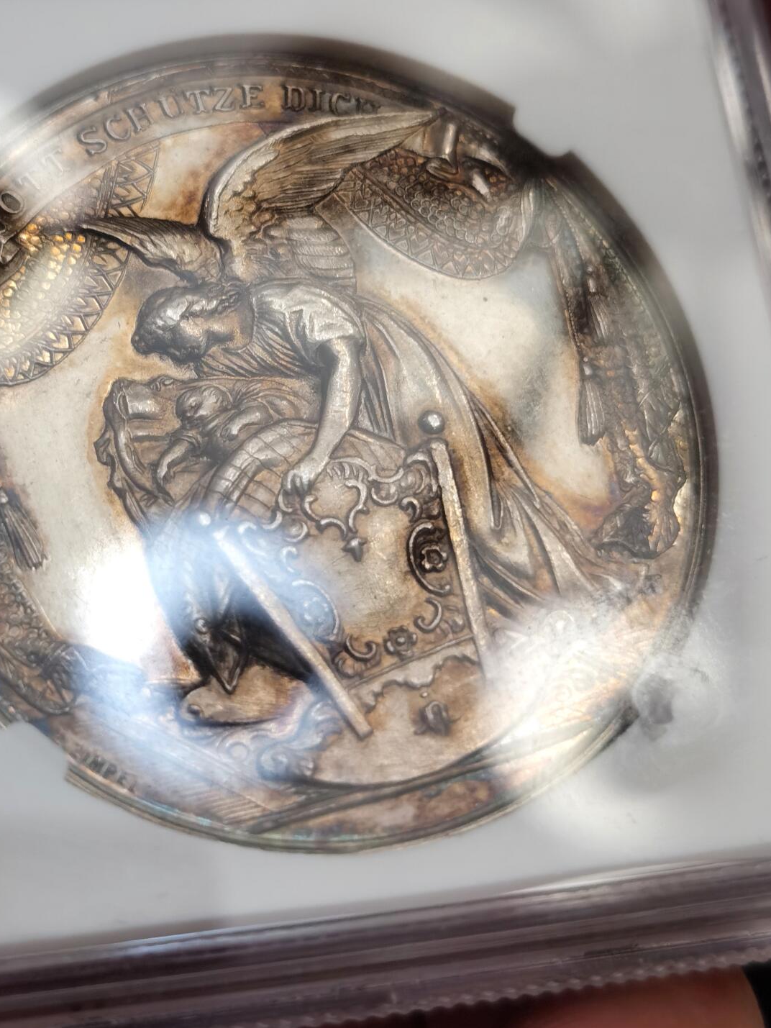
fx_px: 2019
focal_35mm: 68
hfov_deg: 21.6
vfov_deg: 28.5
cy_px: 428
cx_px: 306
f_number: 16
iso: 125
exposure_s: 1/100
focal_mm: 5.56
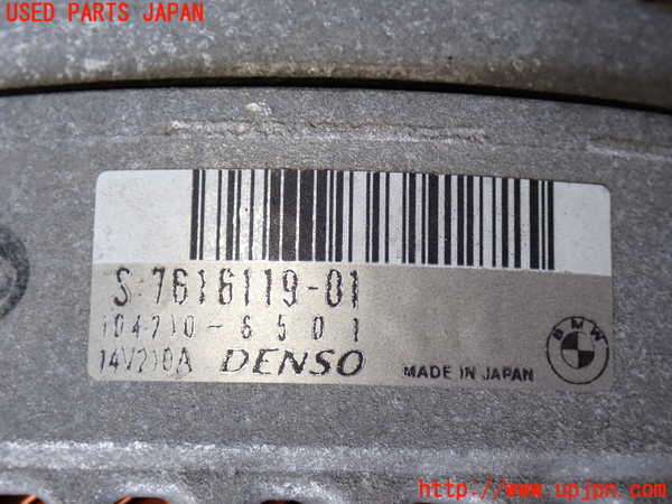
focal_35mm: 67
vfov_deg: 21.9
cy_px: 252
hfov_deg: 29.0
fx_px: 1301
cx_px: 336
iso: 160
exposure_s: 1/125
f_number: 3.8
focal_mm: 11.88
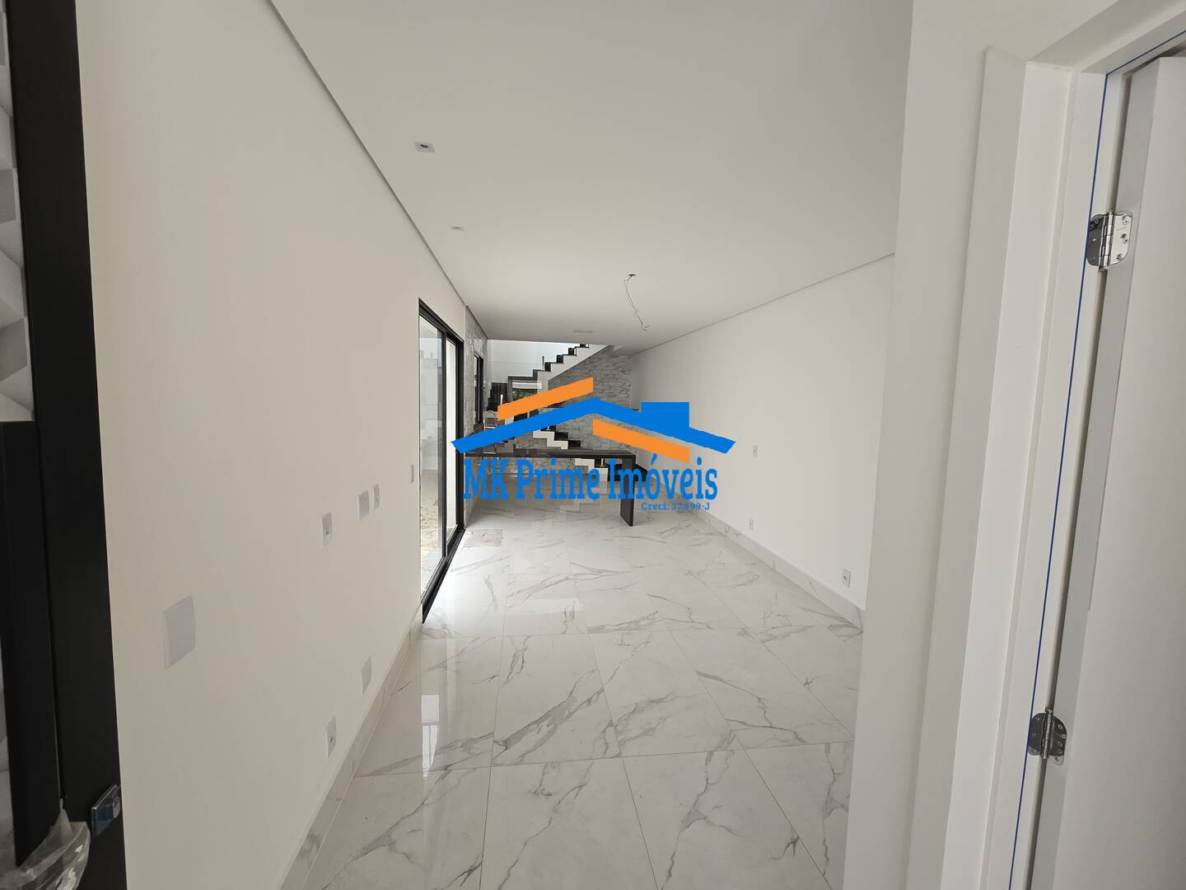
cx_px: 593
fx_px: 445
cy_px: 445
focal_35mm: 13
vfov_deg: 89.9
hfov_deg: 106.2
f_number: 2.2
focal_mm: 2.2
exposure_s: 1/60
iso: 100
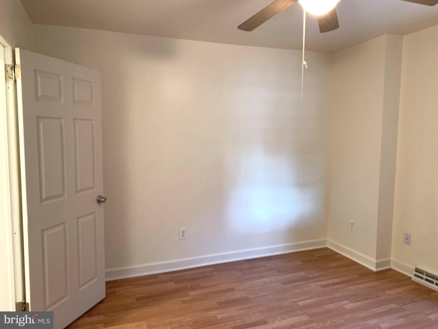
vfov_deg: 53.1
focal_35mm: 26
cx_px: 219
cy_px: 164
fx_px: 329
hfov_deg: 67.3
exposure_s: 1/60
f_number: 1.8
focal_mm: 4.25
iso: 250
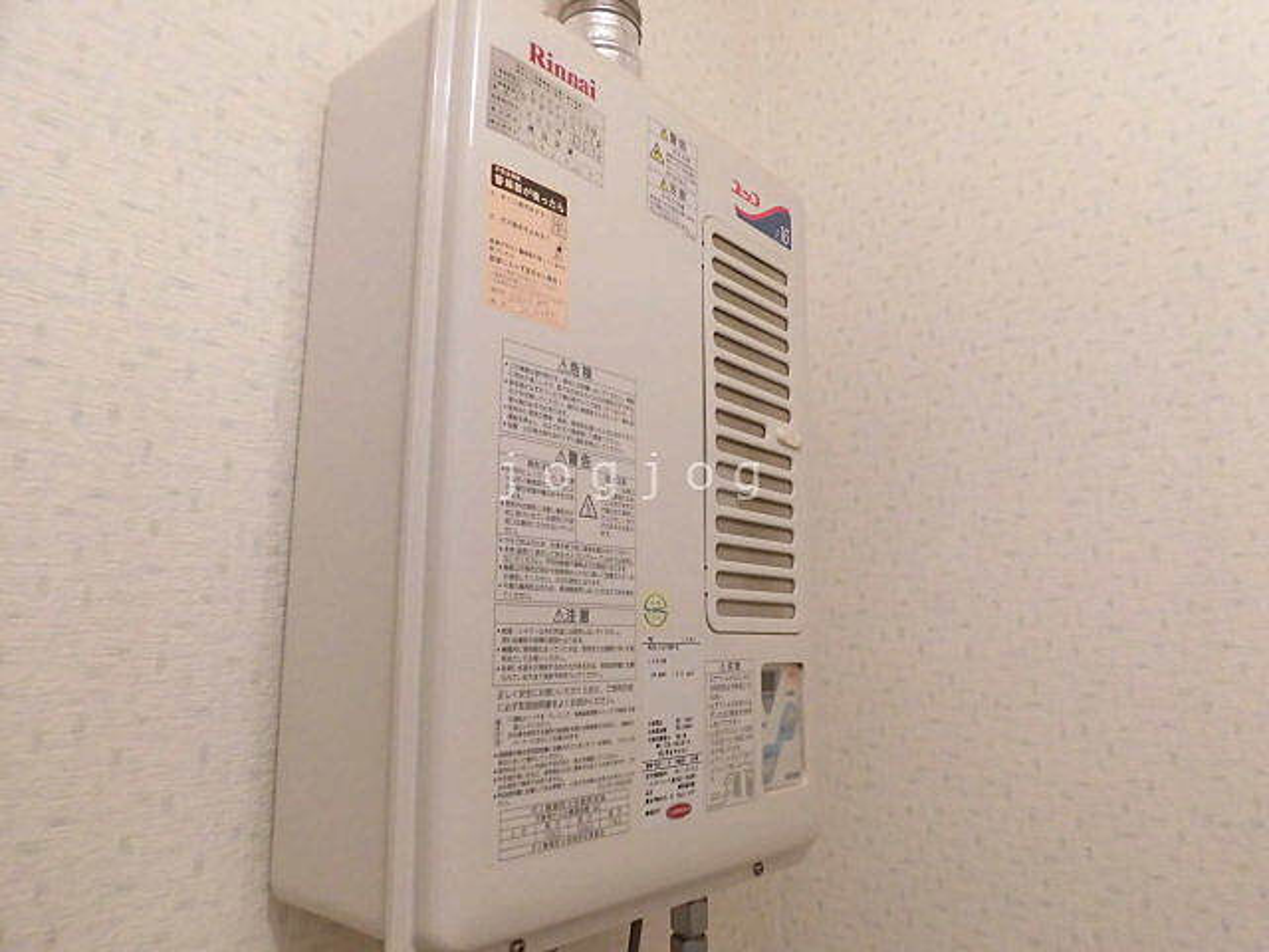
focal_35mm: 24
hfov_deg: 71.6
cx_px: 634
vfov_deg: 56.8
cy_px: 476
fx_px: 880
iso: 250
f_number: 3.1
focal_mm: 4.3
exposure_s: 1/50
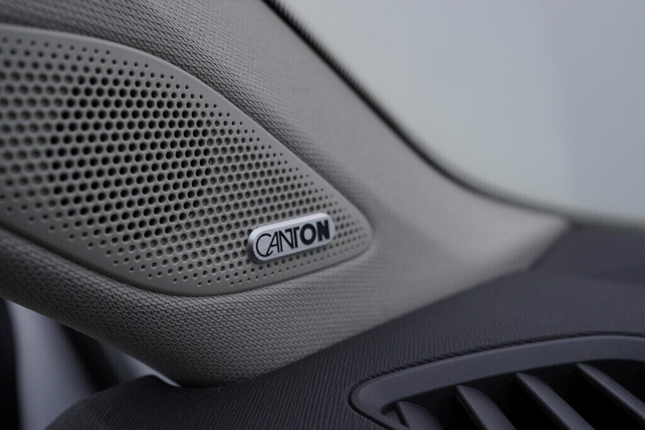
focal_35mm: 36
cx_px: 322
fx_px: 645
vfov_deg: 36.9
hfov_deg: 53.1
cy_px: 215
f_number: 4.5
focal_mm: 24
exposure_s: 1/100
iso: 125
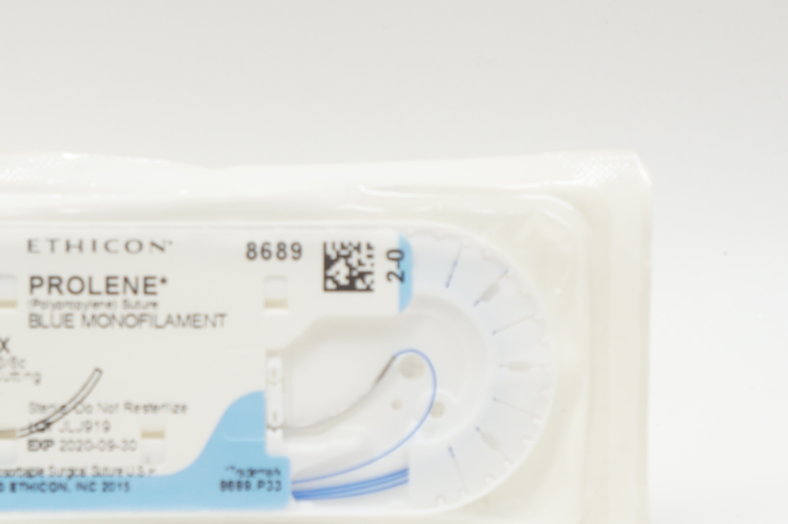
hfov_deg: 17.3
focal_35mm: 118
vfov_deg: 11.6
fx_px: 2578
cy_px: 346
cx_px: 204
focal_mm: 43
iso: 400
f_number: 6.3
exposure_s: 1/50
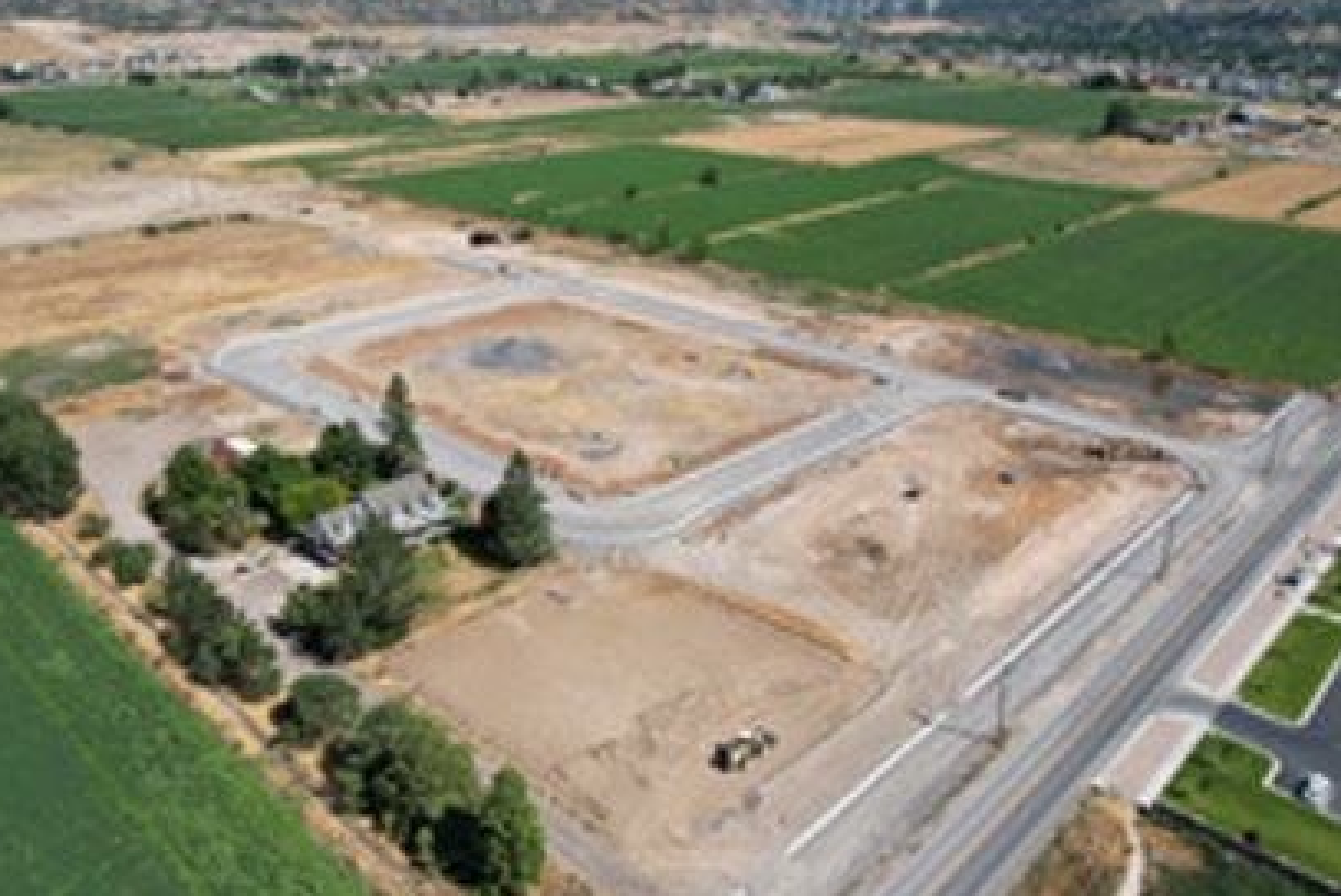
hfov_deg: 67.3
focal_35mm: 27
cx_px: 649
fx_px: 1006
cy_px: 504
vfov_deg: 47.9
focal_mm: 8.38
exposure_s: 1/2000
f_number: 2.8
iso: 100
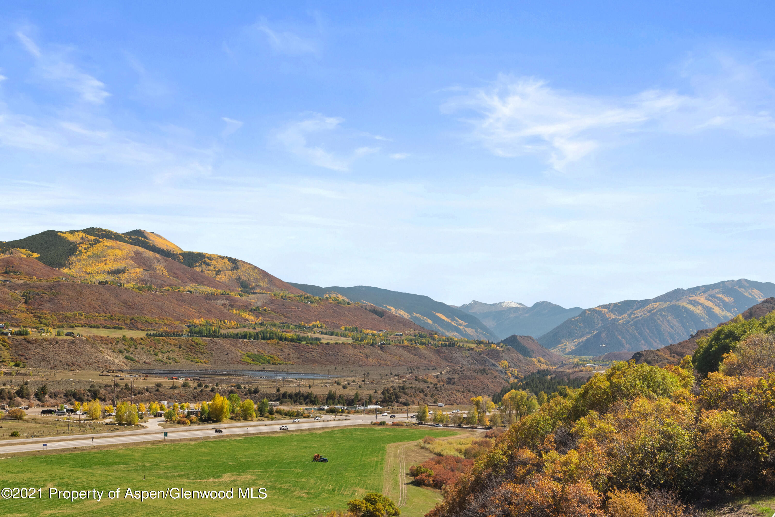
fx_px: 689
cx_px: 388
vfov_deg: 41.1
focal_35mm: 32
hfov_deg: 58.7
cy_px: 258
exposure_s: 1/800
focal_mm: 32
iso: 400
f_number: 7.1
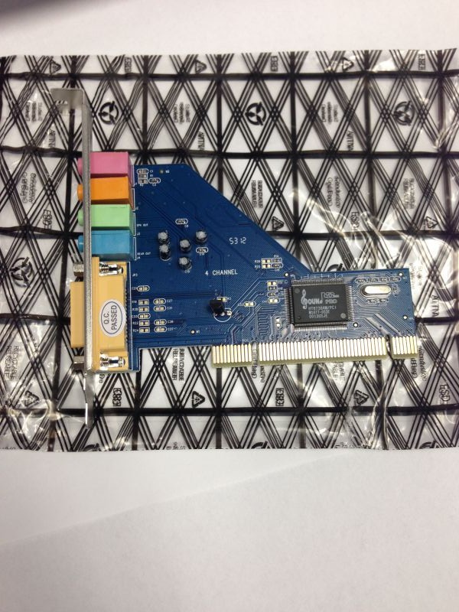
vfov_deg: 55.4
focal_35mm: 33
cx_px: 230
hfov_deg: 42.9
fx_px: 583
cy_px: 306
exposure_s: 1/30
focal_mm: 4.12
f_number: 2.4
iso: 64
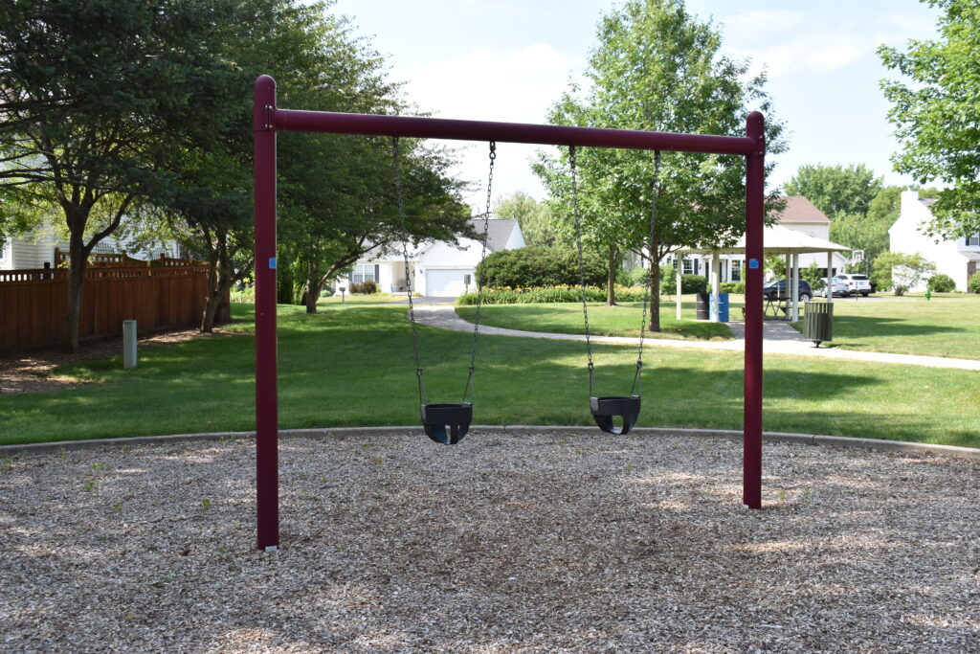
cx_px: 490
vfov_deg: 34.2
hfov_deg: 49.5
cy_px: 327
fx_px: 1062
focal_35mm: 39
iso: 250
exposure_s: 1/250
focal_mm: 26
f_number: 8
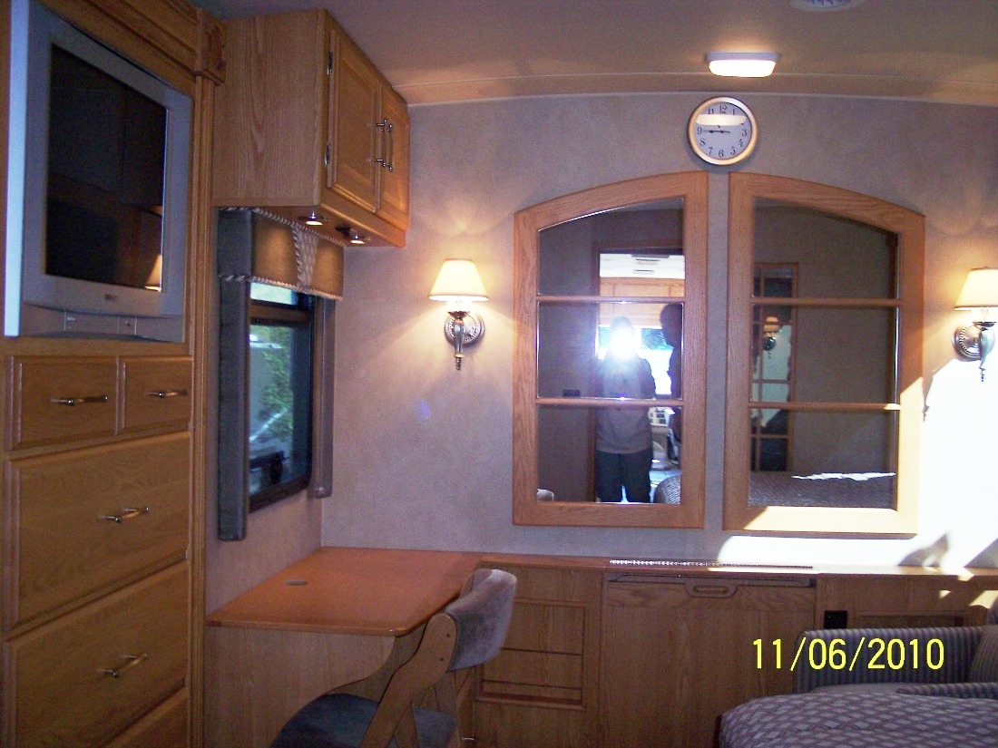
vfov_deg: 36.8
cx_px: 499
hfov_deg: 47.9
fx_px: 1124
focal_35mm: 39
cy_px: 374
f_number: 2.8
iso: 140
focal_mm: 8
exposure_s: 1/60
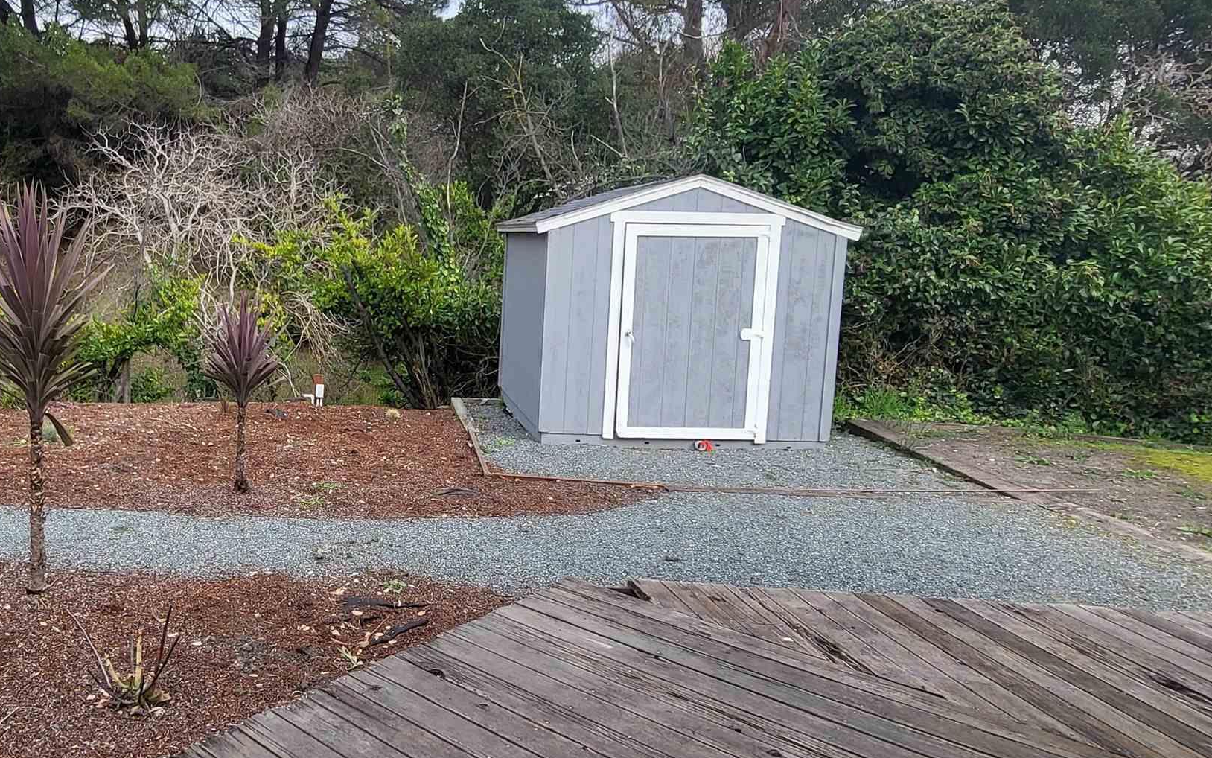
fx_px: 859
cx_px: 348
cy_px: 349
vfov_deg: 47.6
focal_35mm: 26
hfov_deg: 67.2
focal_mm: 1.74
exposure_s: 1/389
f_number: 2.2
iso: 32
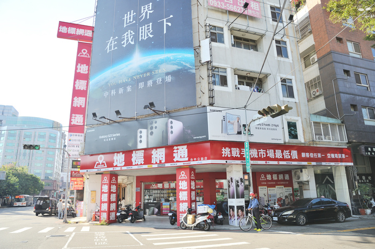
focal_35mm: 24
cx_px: 188
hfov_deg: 73.8
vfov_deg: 53.0
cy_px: 124
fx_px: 250
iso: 200
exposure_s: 1/160
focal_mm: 24
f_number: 8
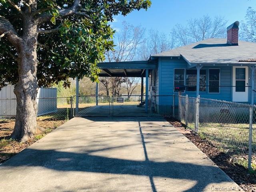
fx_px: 192
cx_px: 128
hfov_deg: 67.3
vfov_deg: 53.1
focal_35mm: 26
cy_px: 96
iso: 25
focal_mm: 4.25
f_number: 1.8
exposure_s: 1/737
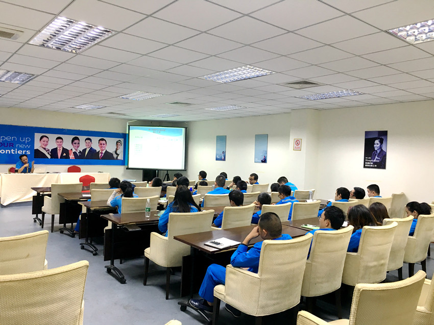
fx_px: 363
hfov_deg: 61.7
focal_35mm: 29
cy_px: 162
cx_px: 217
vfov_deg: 48.2
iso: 100
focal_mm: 4.15
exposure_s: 1/33
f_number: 2.2
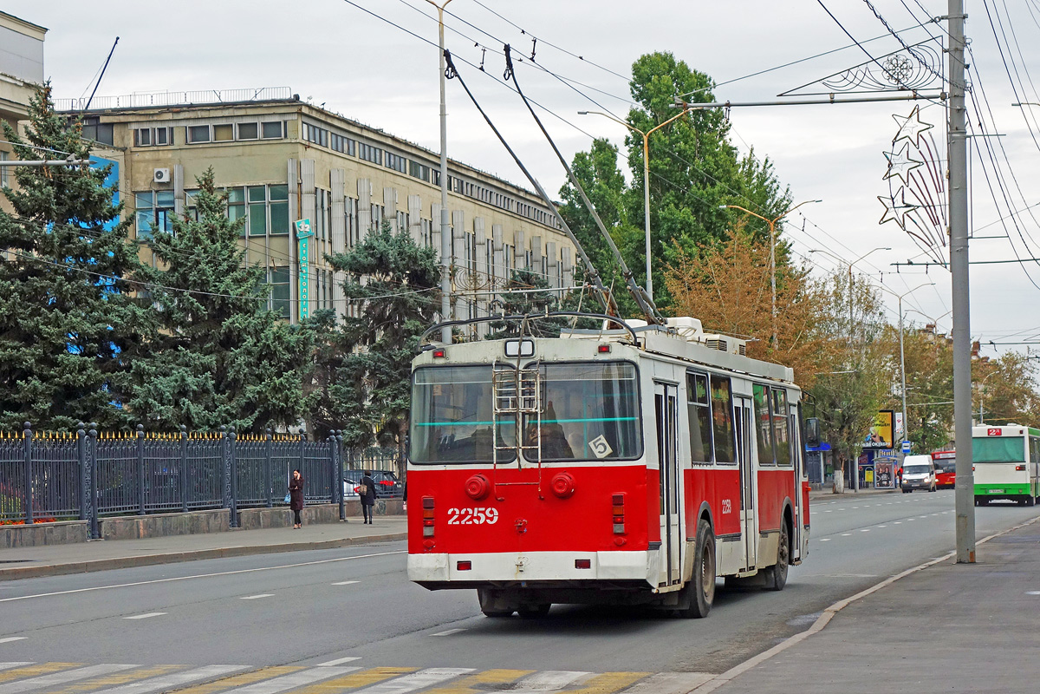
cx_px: 520
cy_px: 347
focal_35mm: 73
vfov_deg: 18.7
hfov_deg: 27.7
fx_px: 2109
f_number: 4.5
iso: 125
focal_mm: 27.22
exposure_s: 1/500
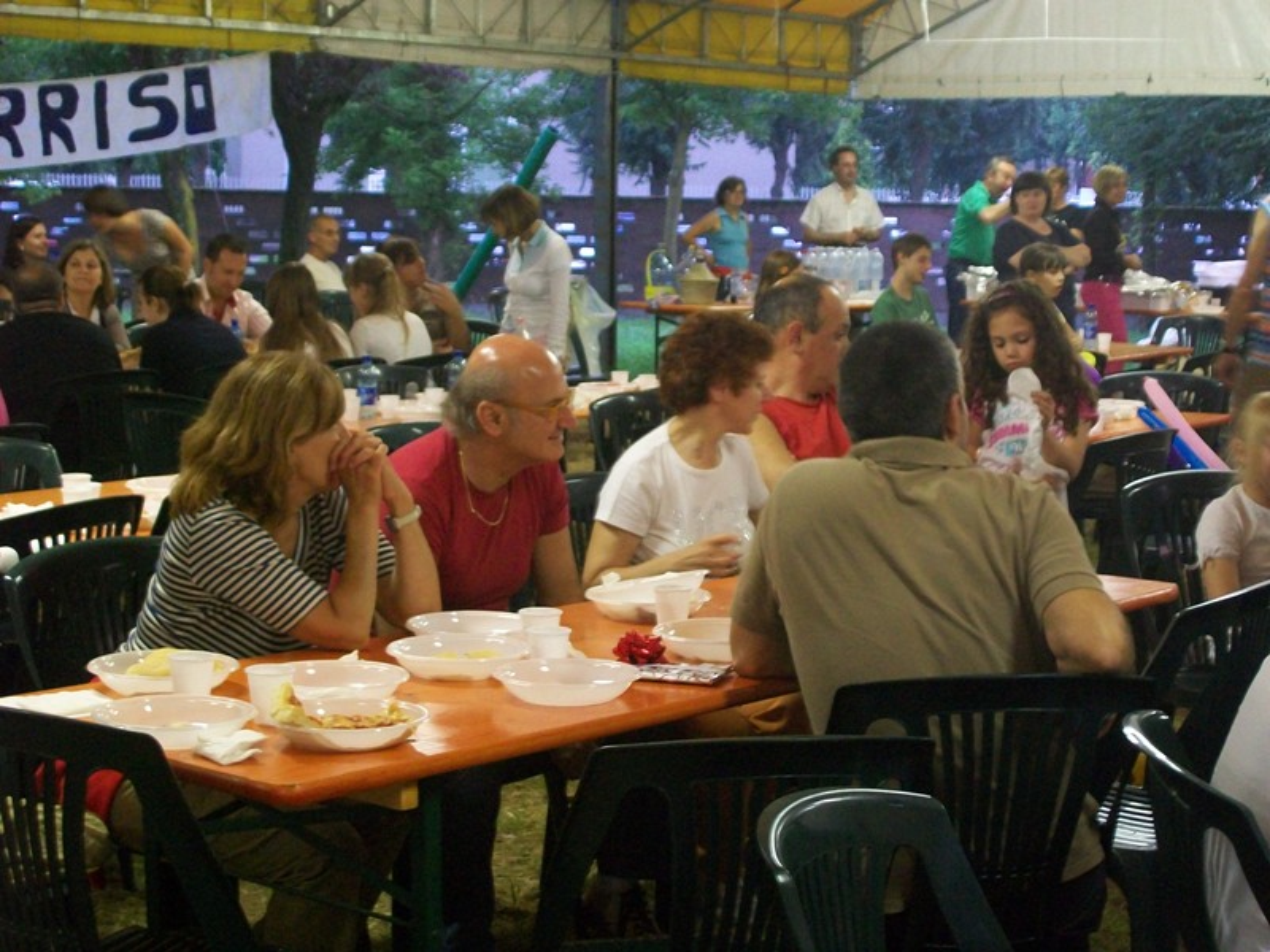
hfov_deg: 27.8
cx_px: 635
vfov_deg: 21.0
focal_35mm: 70
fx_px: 2568
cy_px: 476
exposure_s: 1/8
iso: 200
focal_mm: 11.6
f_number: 3.8
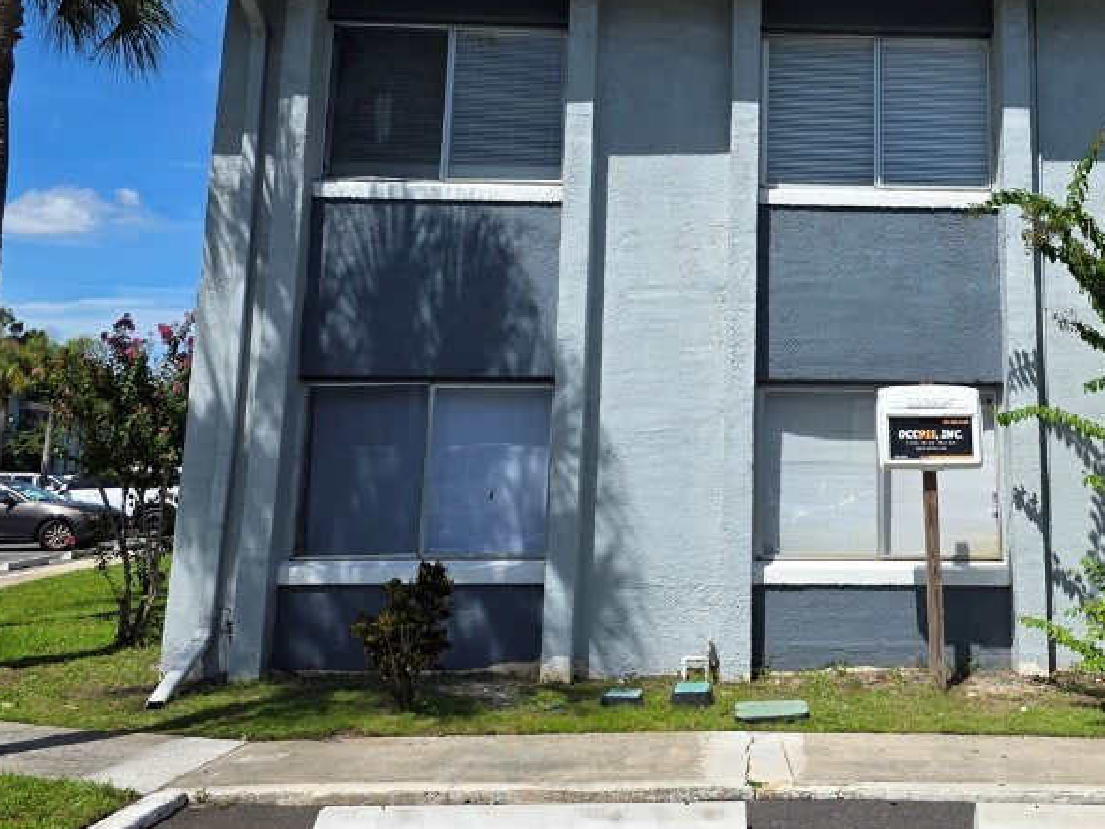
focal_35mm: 40
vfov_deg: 35.3
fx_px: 1277
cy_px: 218
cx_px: 784
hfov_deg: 45.7
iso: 80
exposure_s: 1/7061
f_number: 1.7
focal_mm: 6.3
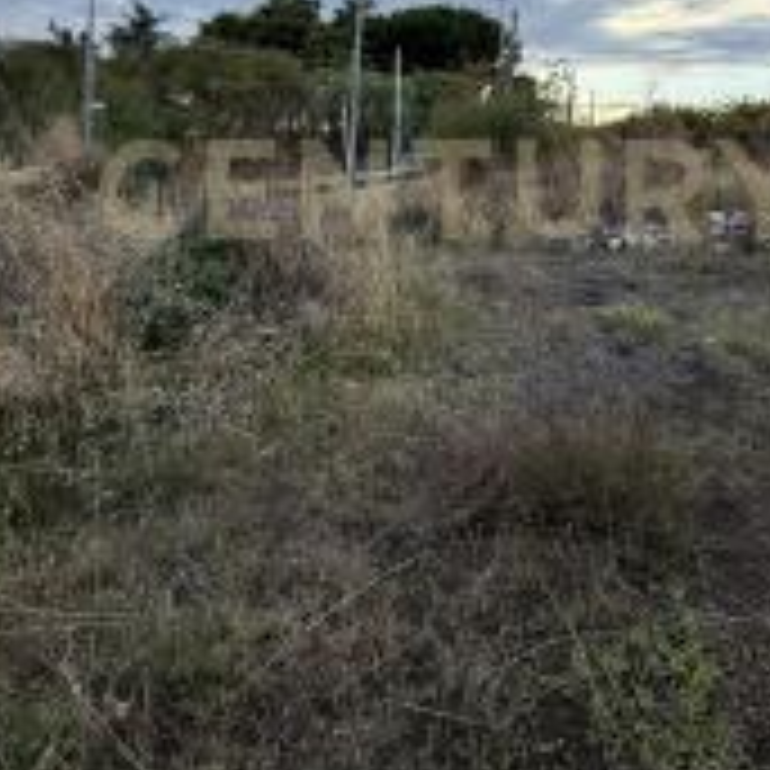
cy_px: 189
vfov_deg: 53.0
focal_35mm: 29
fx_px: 730
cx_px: 549
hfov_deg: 53.8
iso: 64
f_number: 2.2
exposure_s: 1/210
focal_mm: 2.22
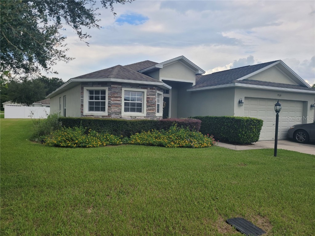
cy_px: 118
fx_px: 237
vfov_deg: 53.1
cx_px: 158
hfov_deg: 67.3
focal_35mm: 26
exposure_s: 1/703
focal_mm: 5.4
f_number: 1.8
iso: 40
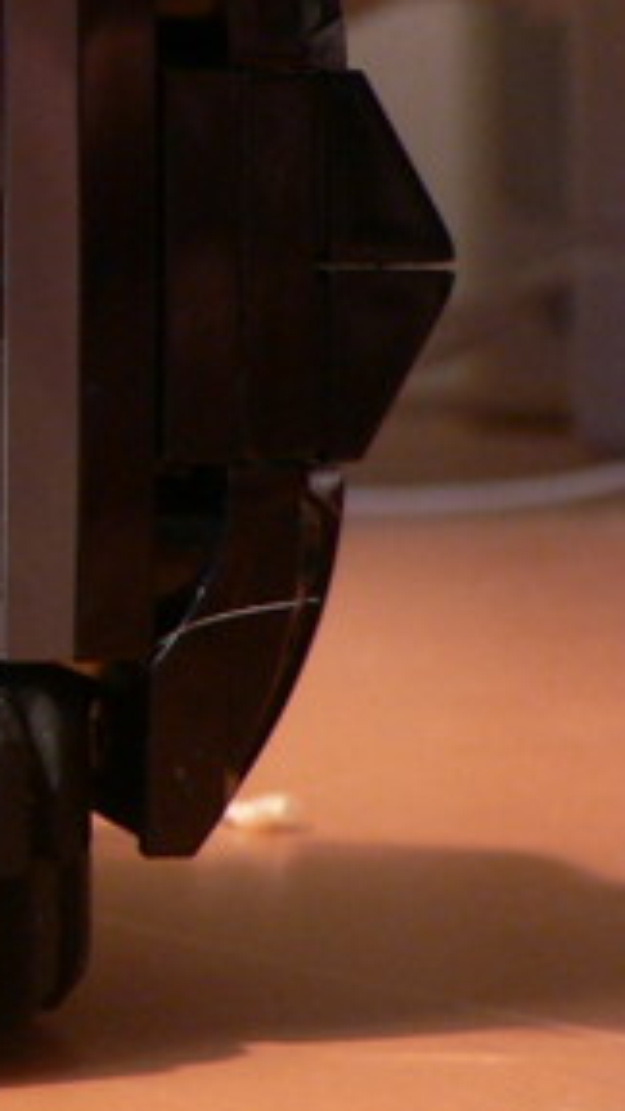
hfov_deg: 9.9
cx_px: -914
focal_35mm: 106
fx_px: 3123
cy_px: 320
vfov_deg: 20.1
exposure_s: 1/4
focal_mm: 4.6
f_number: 2.8
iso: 100
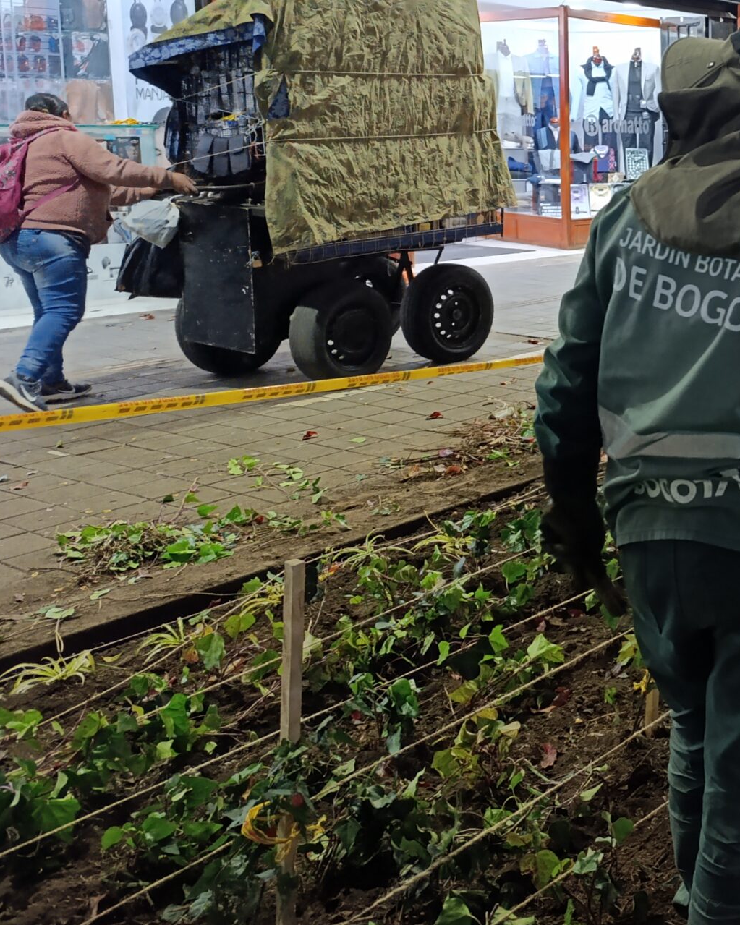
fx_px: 1232
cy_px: 315
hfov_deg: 28.9
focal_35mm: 45
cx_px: 888
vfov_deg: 40.7
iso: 1250
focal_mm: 6.14
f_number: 1.6
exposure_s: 1/60
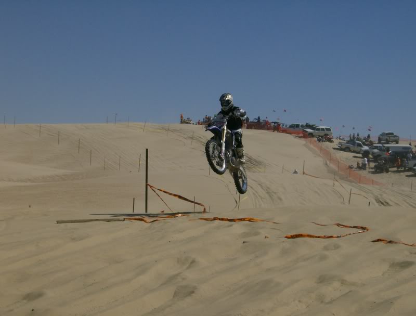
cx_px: 208
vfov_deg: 17.5
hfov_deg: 22.9
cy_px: 158
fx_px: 1026
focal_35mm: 85
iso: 100
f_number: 6.9
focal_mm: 14.1
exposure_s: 1/1852
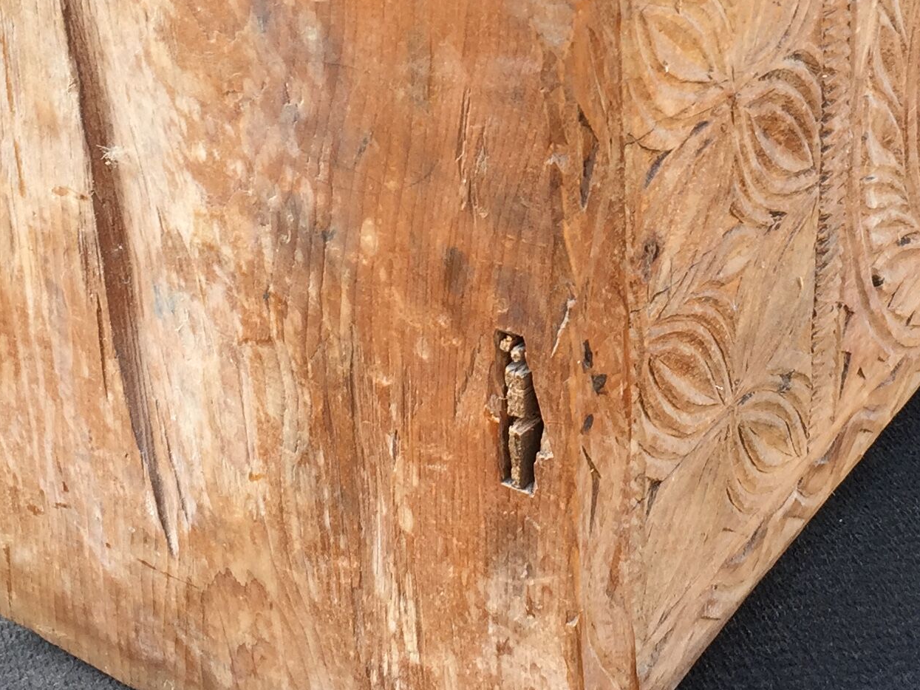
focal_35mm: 76
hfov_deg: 25.2
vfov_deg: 19.1
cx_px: 742
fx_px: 2020
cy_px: 95
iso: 32
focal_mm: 4.15
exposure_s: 1/120
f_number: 2.2
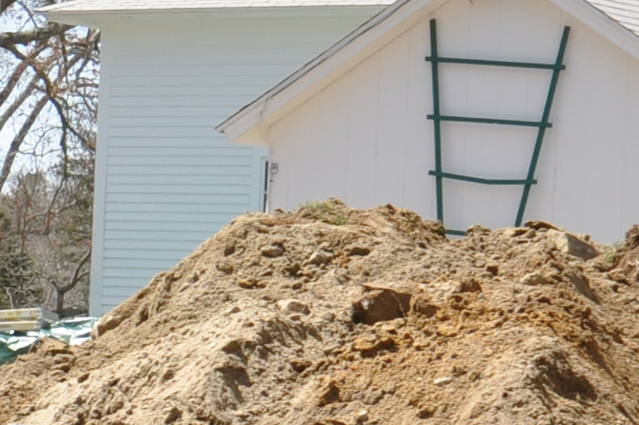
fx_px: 3688
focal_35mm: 208
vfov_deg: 6.6
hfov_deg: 9.6
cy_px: 468
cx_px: -340
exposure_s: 1/200
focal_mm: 24
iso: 200
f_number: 8
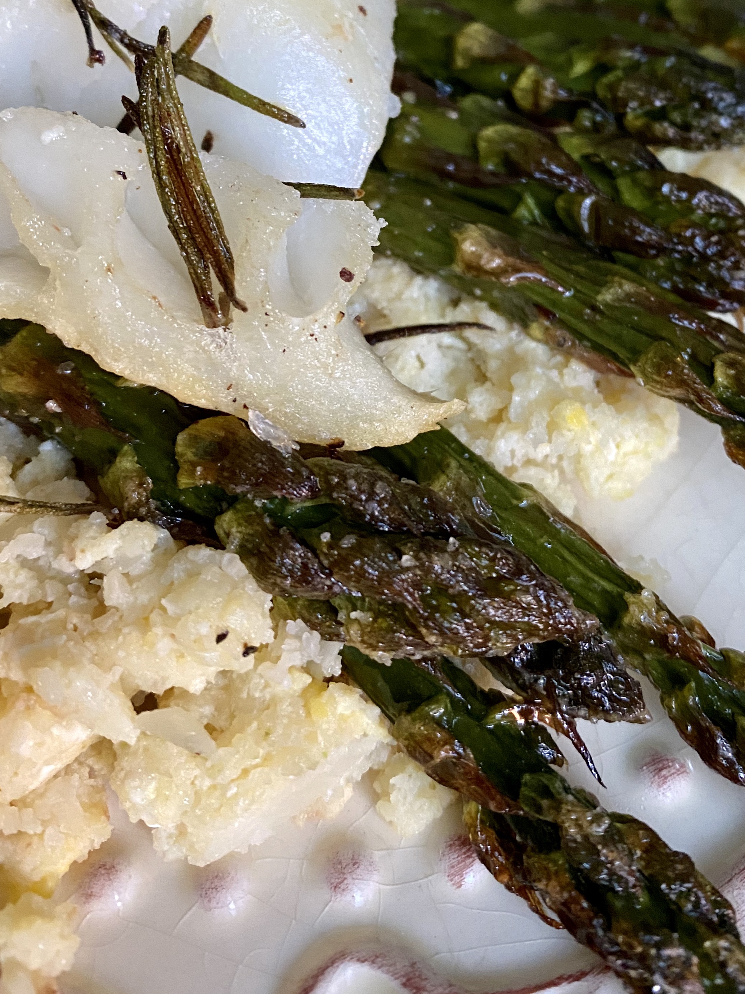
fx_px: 1091
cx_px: 394
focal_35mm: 38
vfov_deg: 47.8
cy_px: 295
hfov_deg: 37.7
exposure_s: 1/60
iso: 400
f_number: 1.8
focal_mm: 4.25
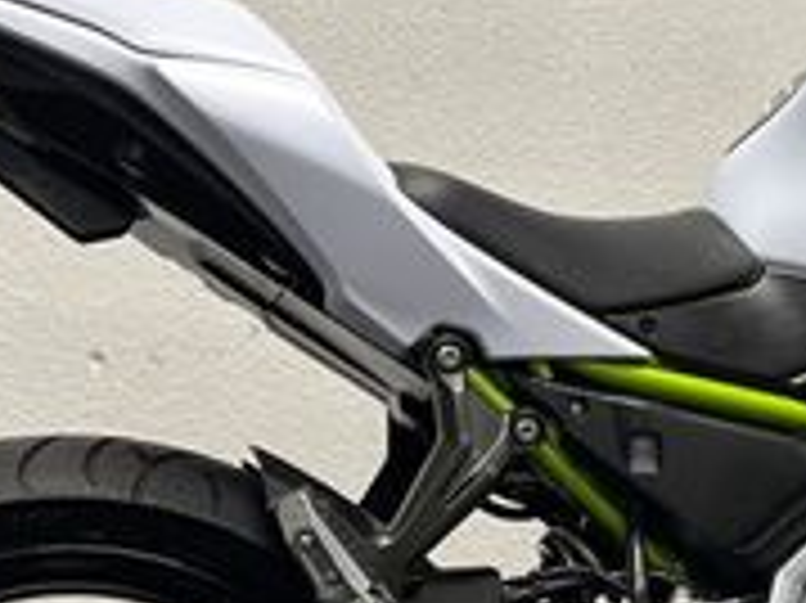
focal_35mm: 93
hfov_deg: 20.6
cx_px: 734
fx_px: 2164
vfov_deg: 15.8
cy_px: 446
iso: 125
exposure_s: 1/100
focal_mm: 5.1
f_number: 1.6
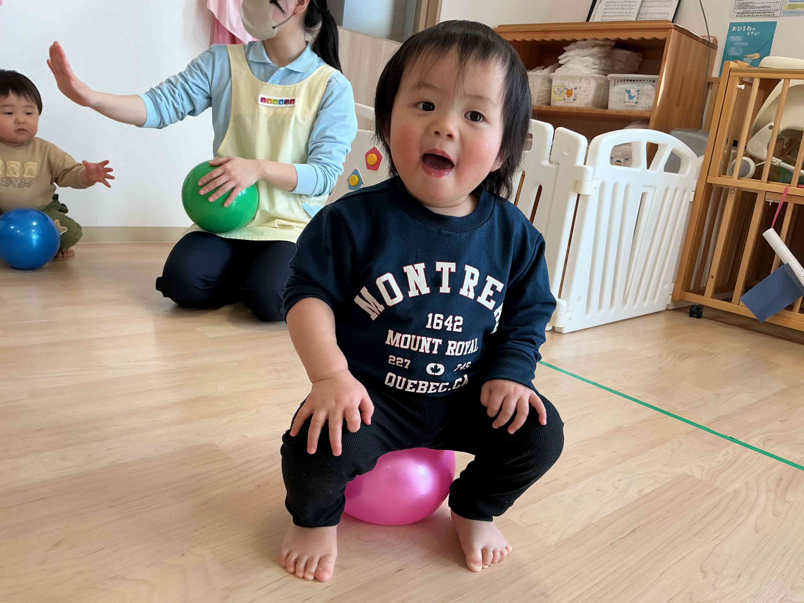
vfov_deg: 48.2
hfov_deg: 61.7
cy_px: 302
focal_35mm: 29
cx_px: 402
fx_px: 674
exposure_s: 1/120
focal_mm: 3
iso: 25
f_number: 1.8
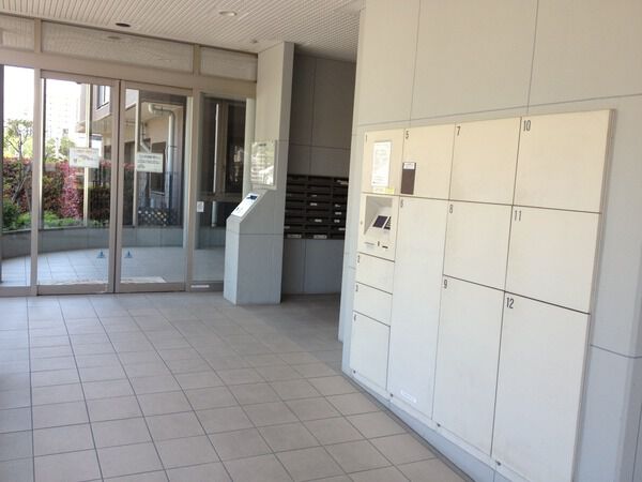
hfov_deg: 52.6
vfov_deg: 40.7
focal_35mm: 35
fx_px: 649
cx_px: 321
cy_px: 241
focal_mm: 4.28
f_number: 2.4
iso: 50
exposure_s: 1/120
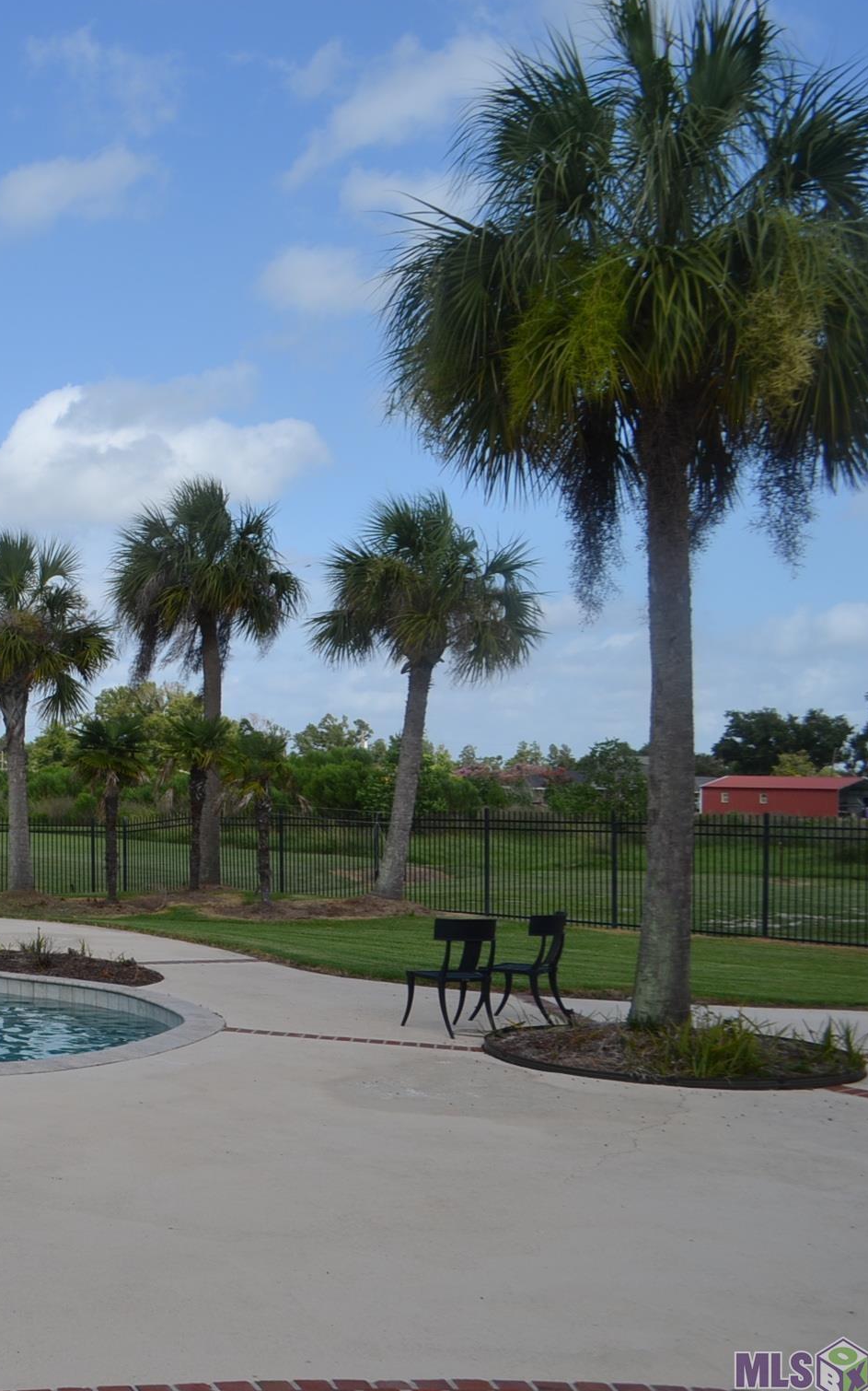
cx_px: -189
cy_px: 698
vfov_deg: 47.2
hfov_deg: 26.8
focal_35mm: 42
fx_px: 1591
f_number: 8
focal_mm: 18
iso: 100
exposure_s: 1/250
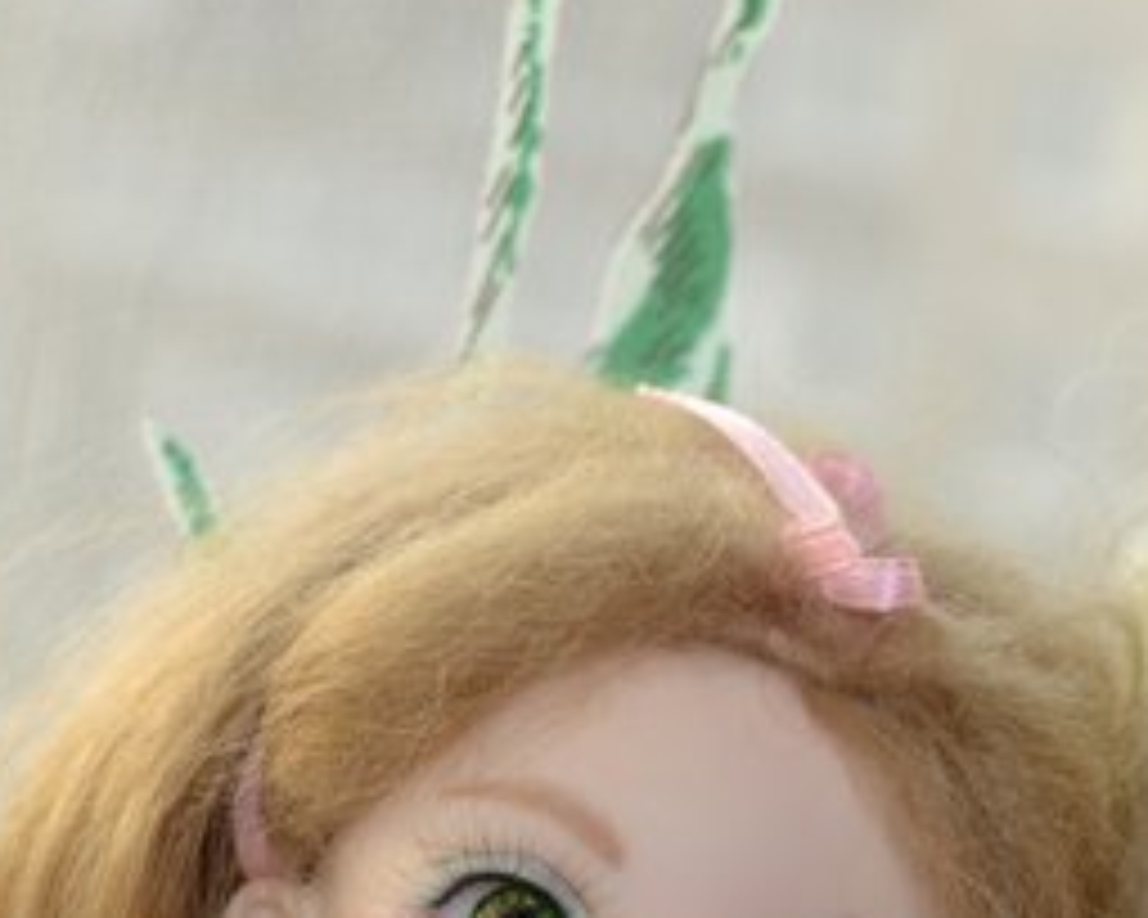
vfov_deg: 12.2
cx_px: 1121
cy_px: 1098
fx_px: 4213
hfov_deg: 15.3
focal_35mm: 124
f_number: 4.5
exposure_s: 1/125
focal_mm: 30
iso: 160
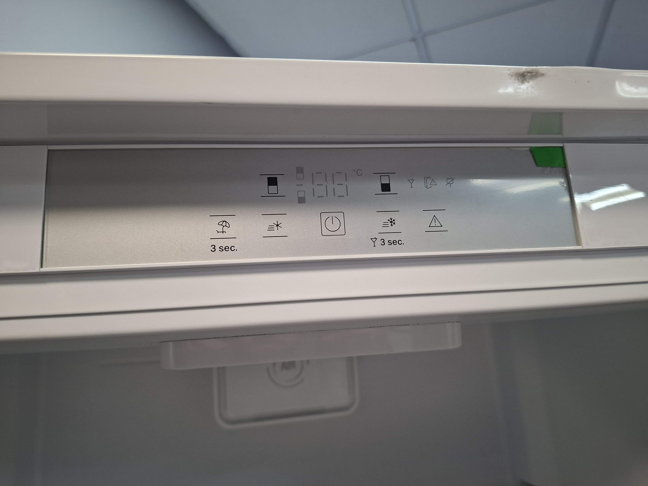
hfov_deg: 73.9
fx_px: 431
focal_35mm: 23
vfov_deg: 58.9
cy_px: 243
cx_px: 324
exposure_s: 1/50
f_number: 1.8
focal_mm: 5.54
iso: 250
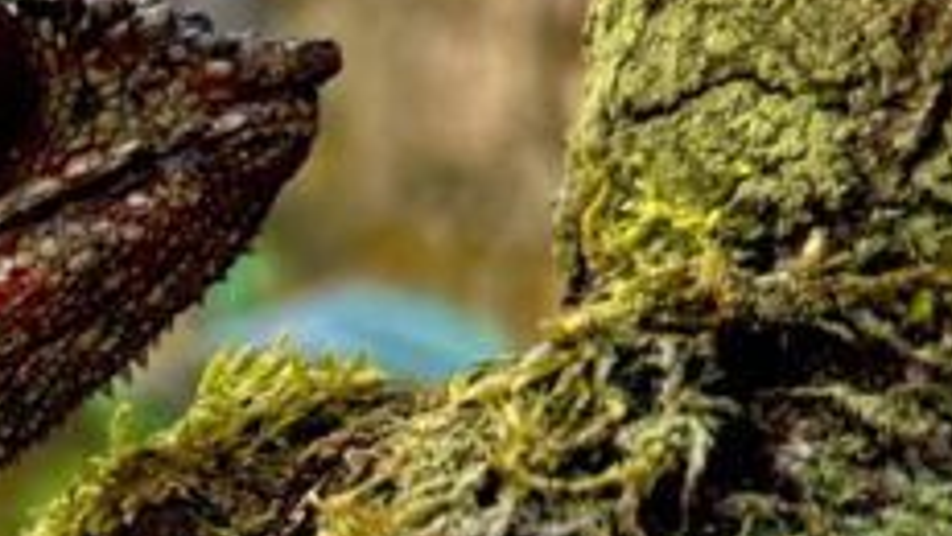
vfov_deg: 10.1
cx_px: -445
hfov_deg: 16.9
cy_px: 796
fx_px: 2929
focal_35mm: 116
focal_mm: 6.86
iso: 80
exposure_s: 1/254
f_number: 1.78
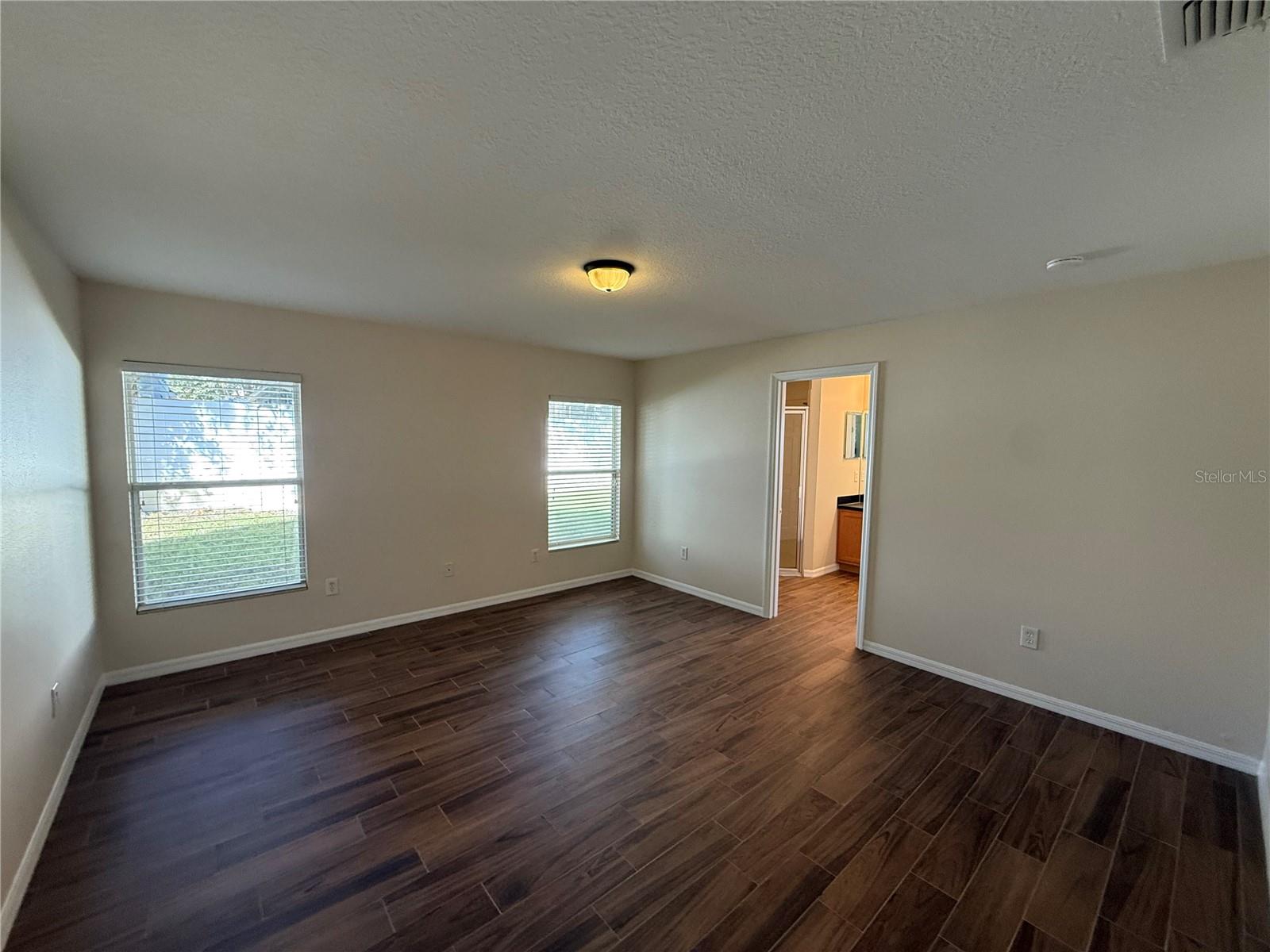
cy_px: 476
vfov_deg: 85.7
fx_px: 514
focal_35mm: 14
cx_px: 635
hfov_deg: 102.1
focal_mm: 2.22
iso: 320
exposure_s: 1/120
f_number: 2.2
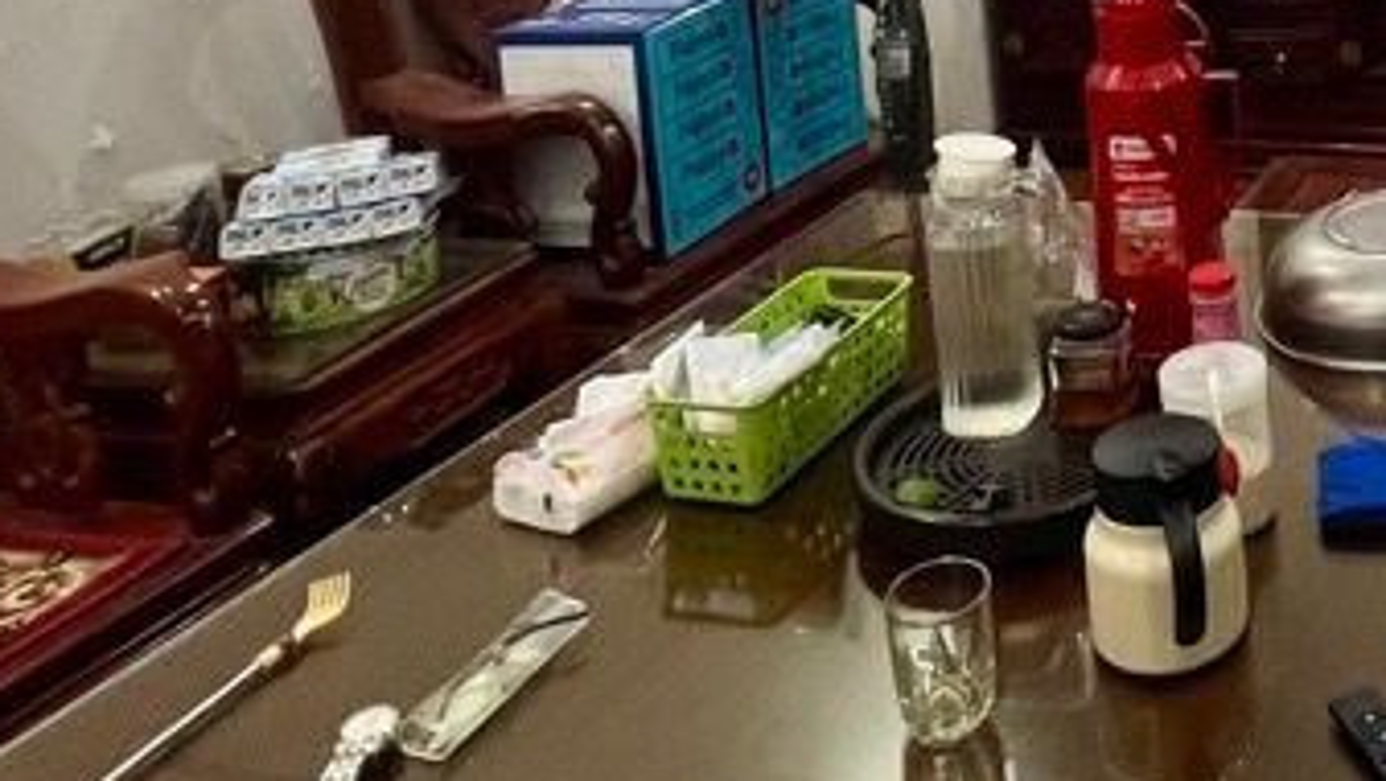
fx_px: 1581
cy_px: -354
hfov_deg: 42.1
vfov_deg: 23.1
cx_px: 1328
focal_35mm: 43
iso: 160
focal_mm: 1.57
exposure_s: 1/100
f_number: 1.8
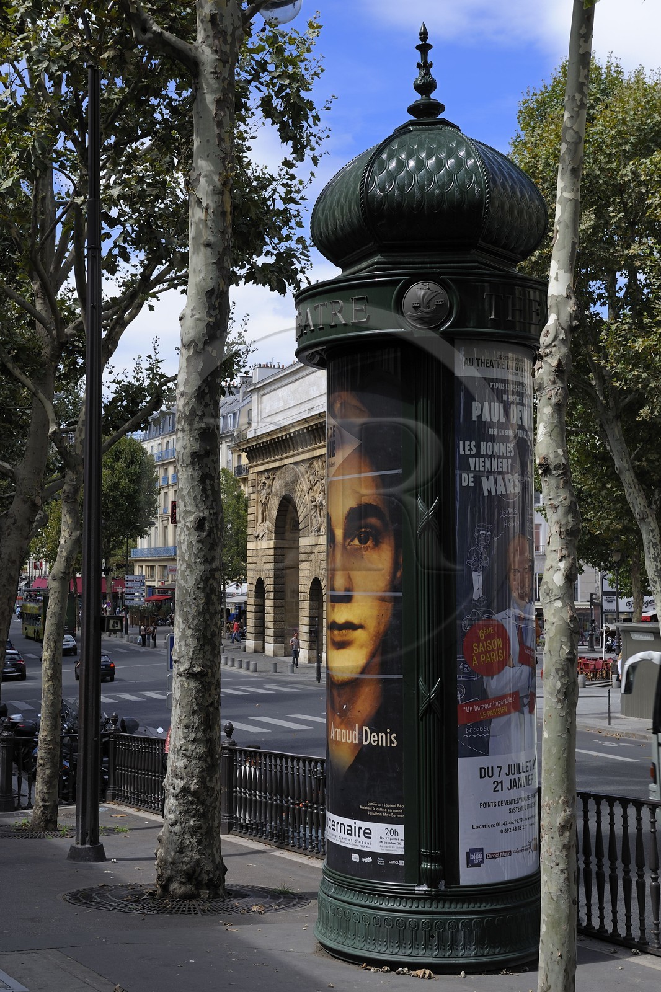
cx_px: 330
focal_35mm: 48
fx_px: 1322
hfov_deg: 28.1
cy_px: 496
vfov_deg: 41.1
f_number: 9
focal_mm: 48
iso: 200
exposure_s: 1/200
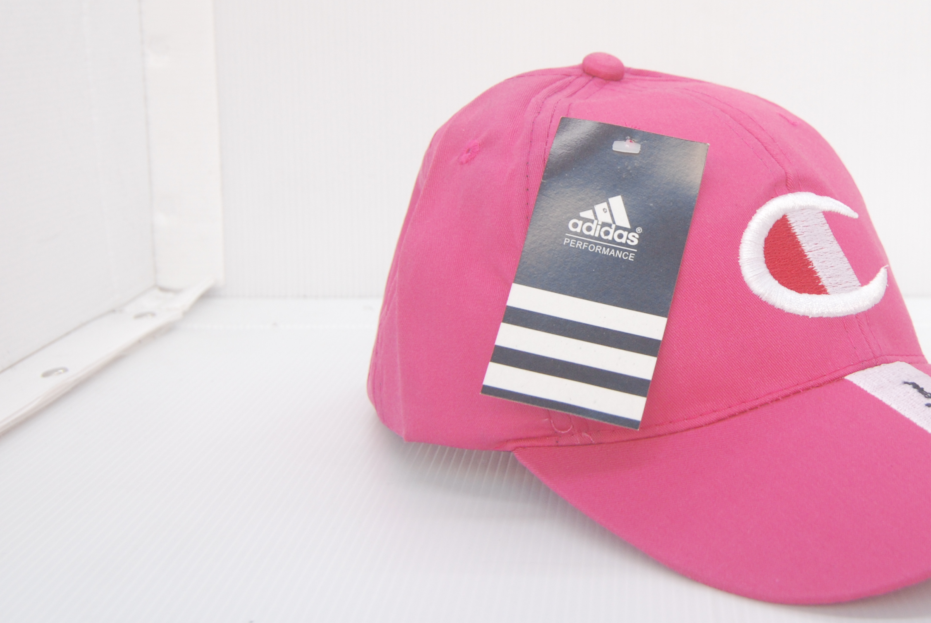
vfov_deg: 23.3
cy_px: 209
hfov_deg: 33.6
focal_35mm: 58
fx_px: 1502
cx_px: 714
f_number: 8
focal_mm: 24
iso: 400
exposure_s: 1/80
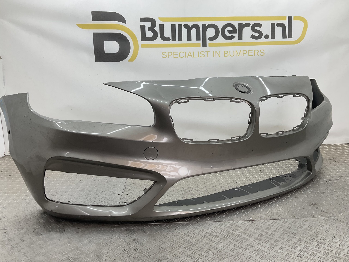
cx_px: 174
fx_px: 292
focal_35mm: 29
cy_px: 131
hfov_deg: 61.7
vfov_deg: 48.2
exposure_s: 1/100
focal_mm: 3
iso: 20
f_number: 1.8
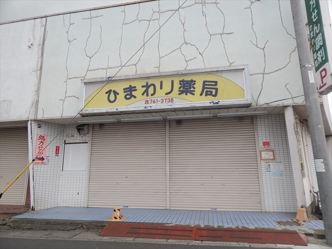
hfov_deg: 73.9
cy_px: 124
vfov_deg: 58.9
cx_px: 166
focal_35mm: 23
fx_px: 221
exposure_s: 1/400
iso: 125
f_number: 3
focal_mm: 4
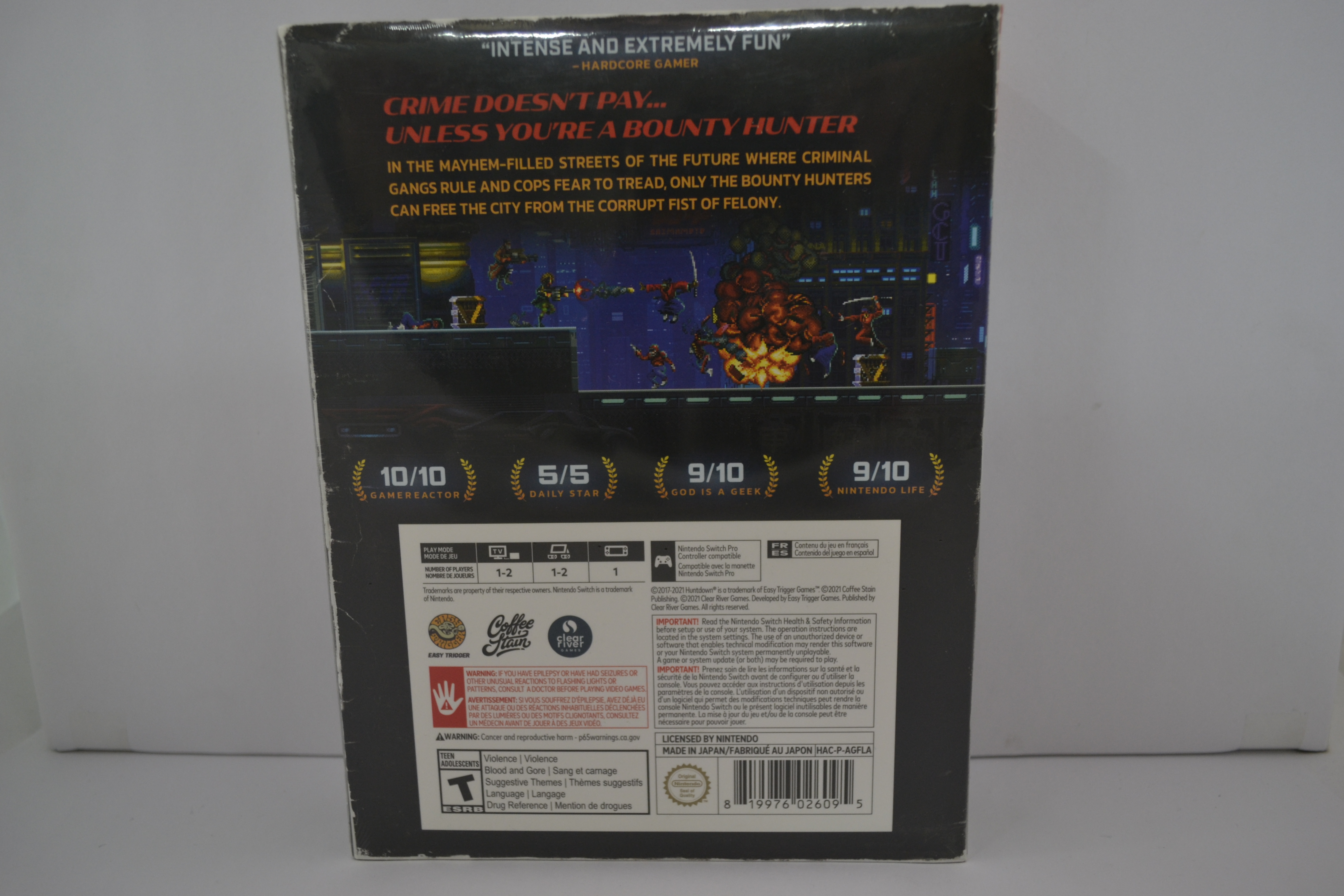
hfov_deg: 61.9
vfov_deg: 43.6
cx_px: 672
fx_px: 1120
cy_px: 448
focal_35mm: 30
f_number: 3.8
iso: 400
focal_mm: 20
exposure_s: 1/25
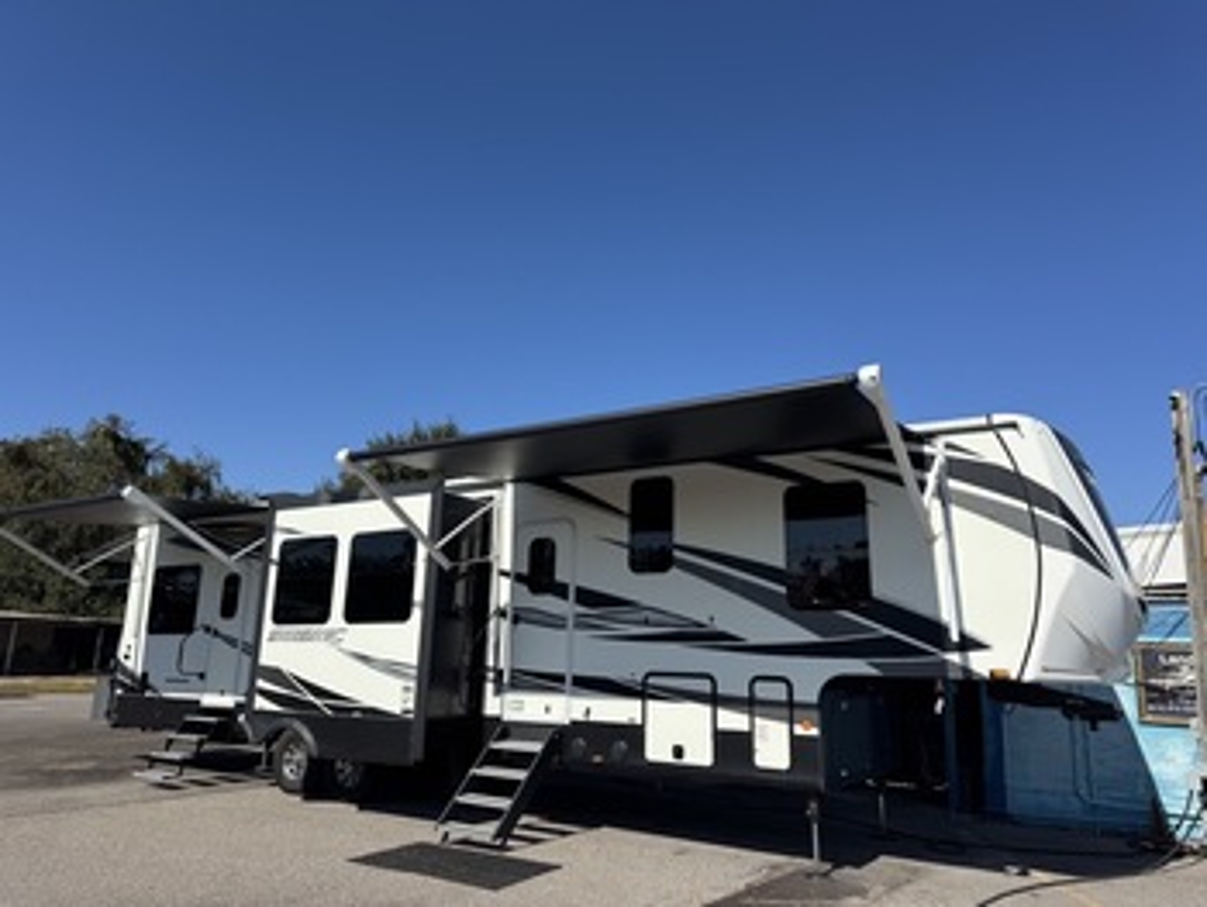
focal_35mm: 24
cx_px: 604
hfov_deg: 71.6
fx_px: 837
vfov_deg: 56.9
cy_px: 454
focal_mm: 6.76
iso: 80
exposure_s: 1/5348
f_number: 1.78
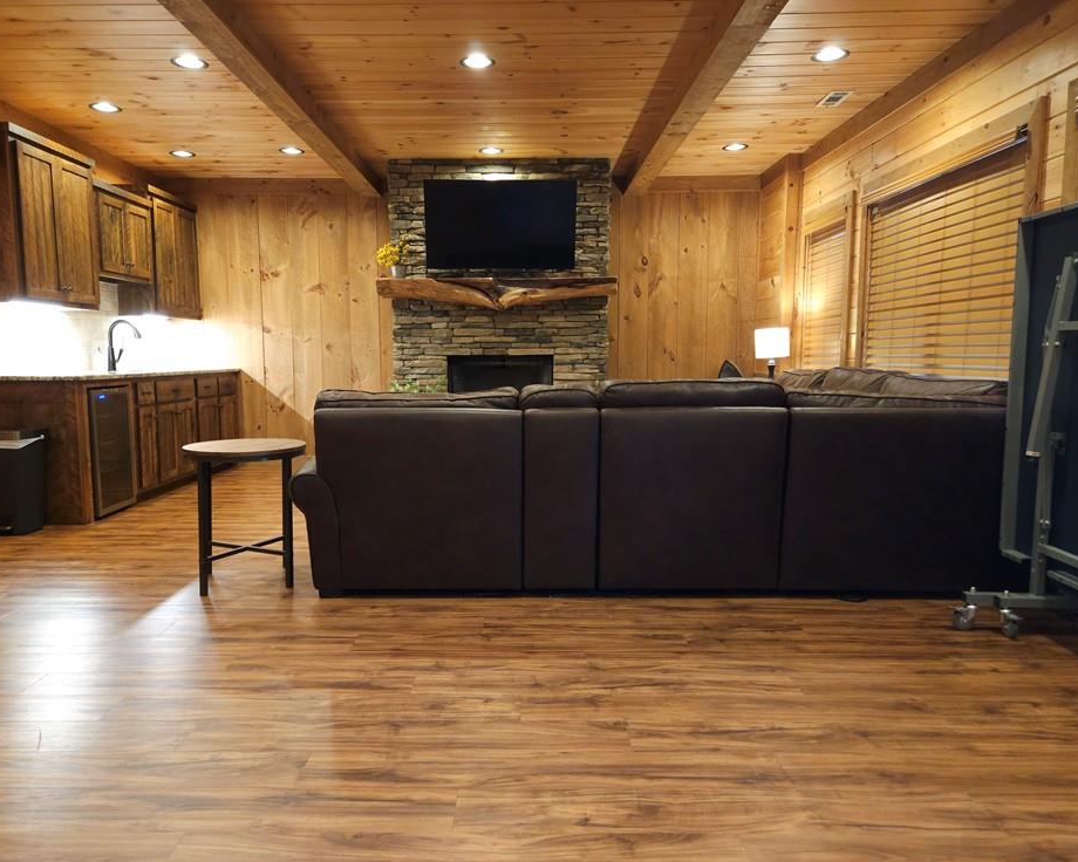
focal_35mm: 25
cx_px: 512
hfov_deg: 68.1
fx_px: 798
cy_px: 413
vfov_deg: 56.8
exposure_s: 1/24
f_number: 1.8
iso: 400
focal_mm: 5.4
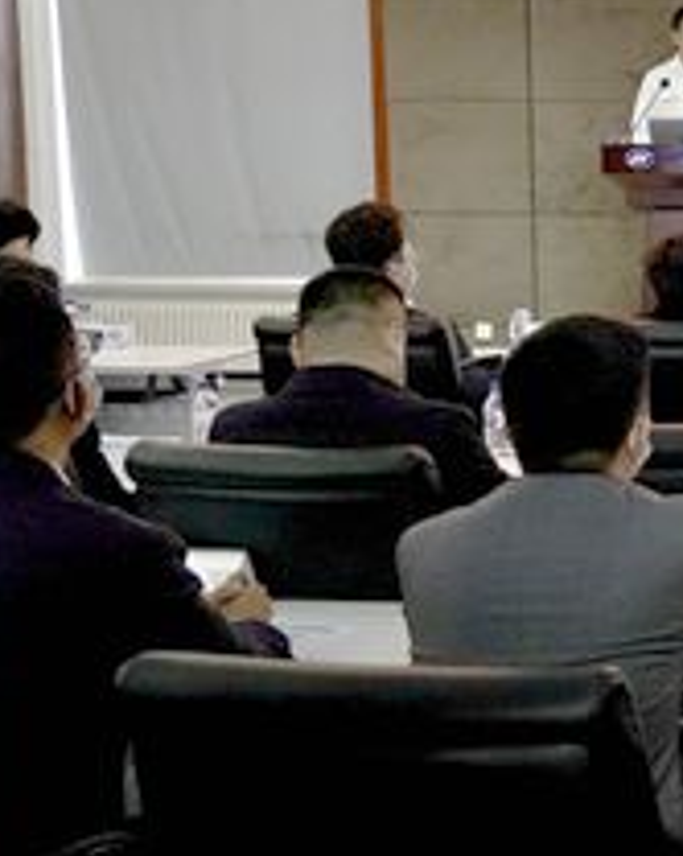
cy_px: 272
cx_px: 1197
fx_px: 1645
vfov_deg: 28.9
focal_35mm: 65
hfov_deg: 18.7
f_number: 8
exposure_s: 1/100
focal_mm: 24
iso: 4000
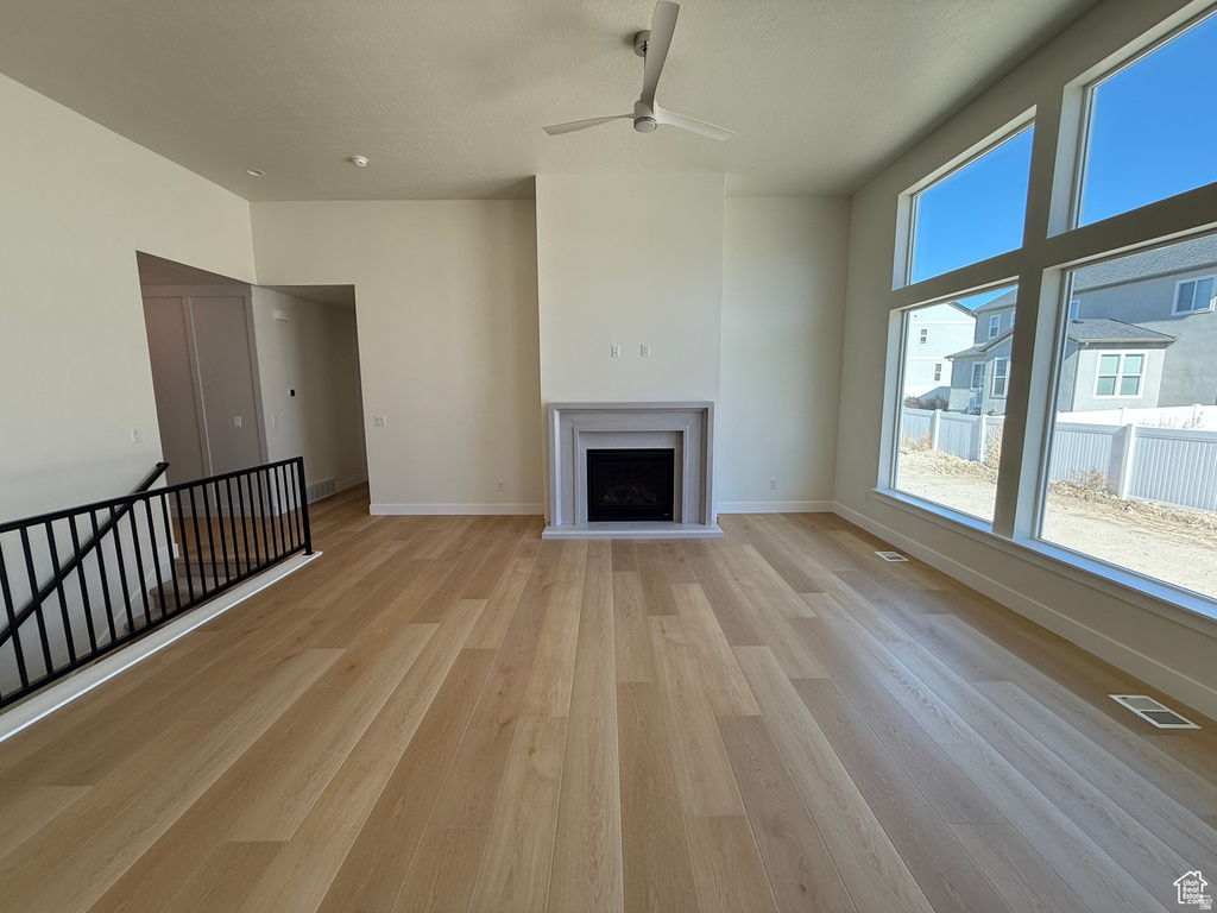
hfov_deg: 102.1
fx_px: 492
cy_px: 456
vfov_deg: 85.7
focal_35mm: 14
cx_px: 608
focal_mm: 2.22
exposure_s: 1/167
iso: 64
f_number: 2.2
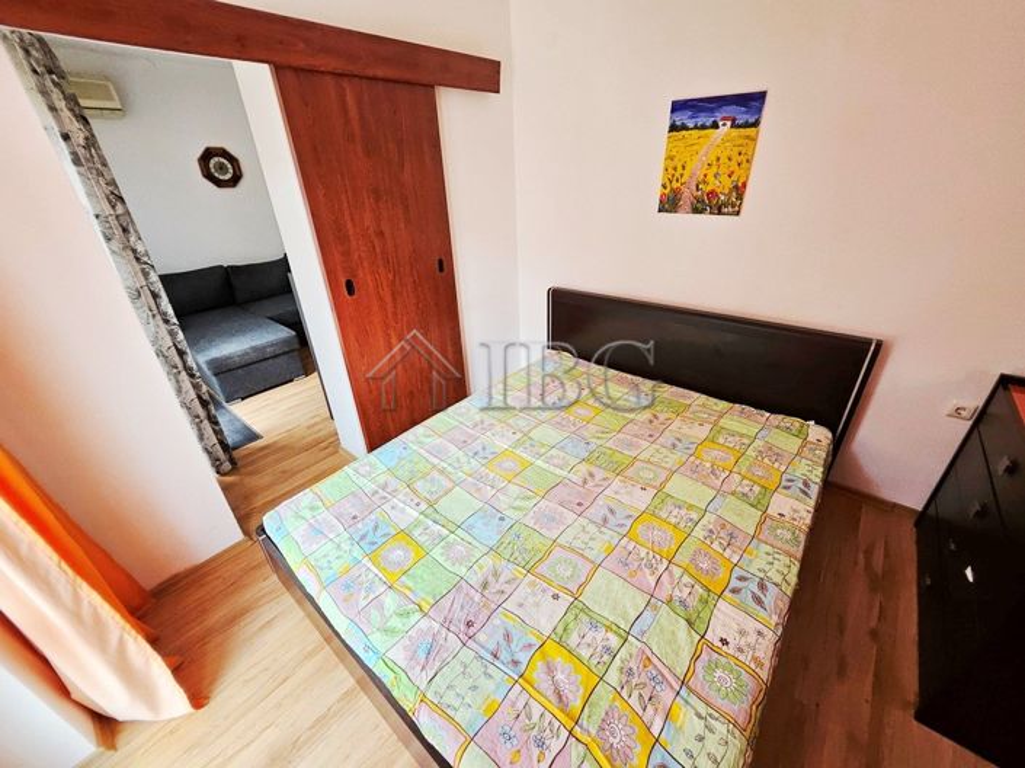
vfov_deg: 89.9
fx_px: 385
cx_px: 512
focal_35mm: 13
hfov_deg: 106.2
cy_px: 384
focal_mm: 1.7
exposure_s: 1/50
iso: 100
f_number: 2.2
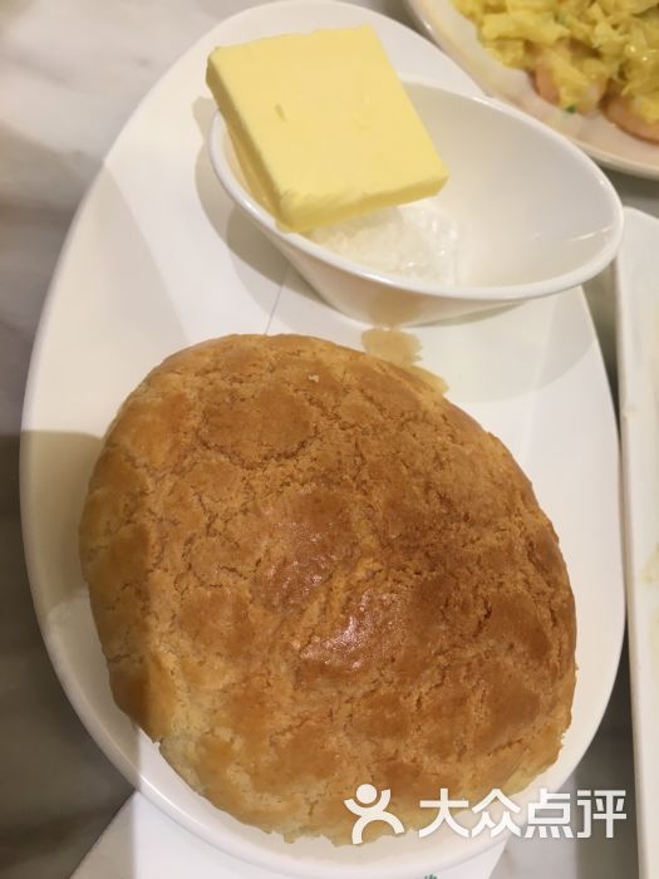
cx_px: 330
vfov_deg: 61.7
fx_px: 736
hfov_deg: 48.2
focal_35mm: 29
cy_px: 440
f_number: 2.2
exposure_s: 1/33
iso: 100
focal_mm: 4.15
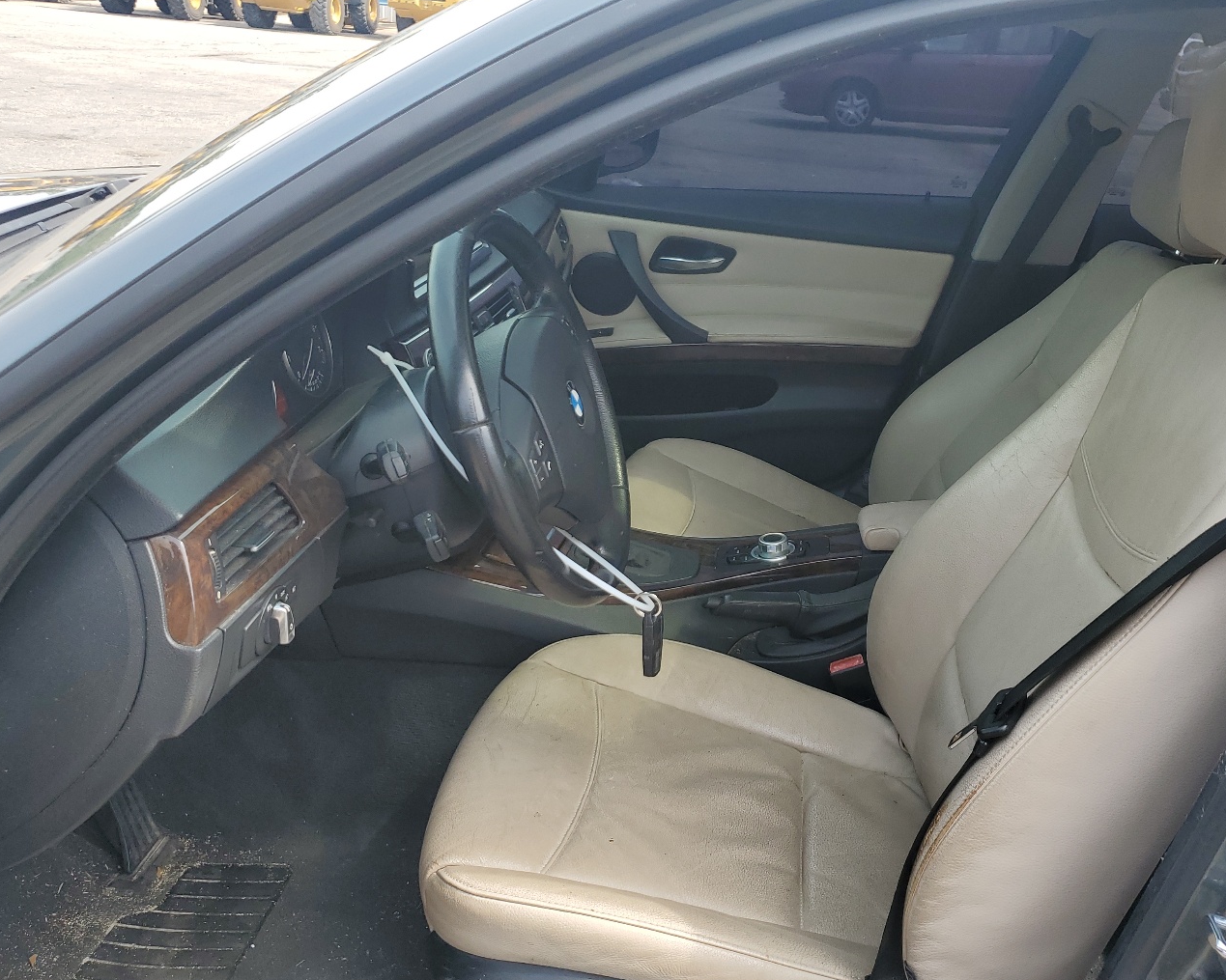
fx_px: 1161
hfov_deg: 55.4
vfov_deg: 45.7
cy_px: 539
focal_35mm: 32
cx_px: 706
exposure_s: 1/625
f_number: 1.5
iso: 50
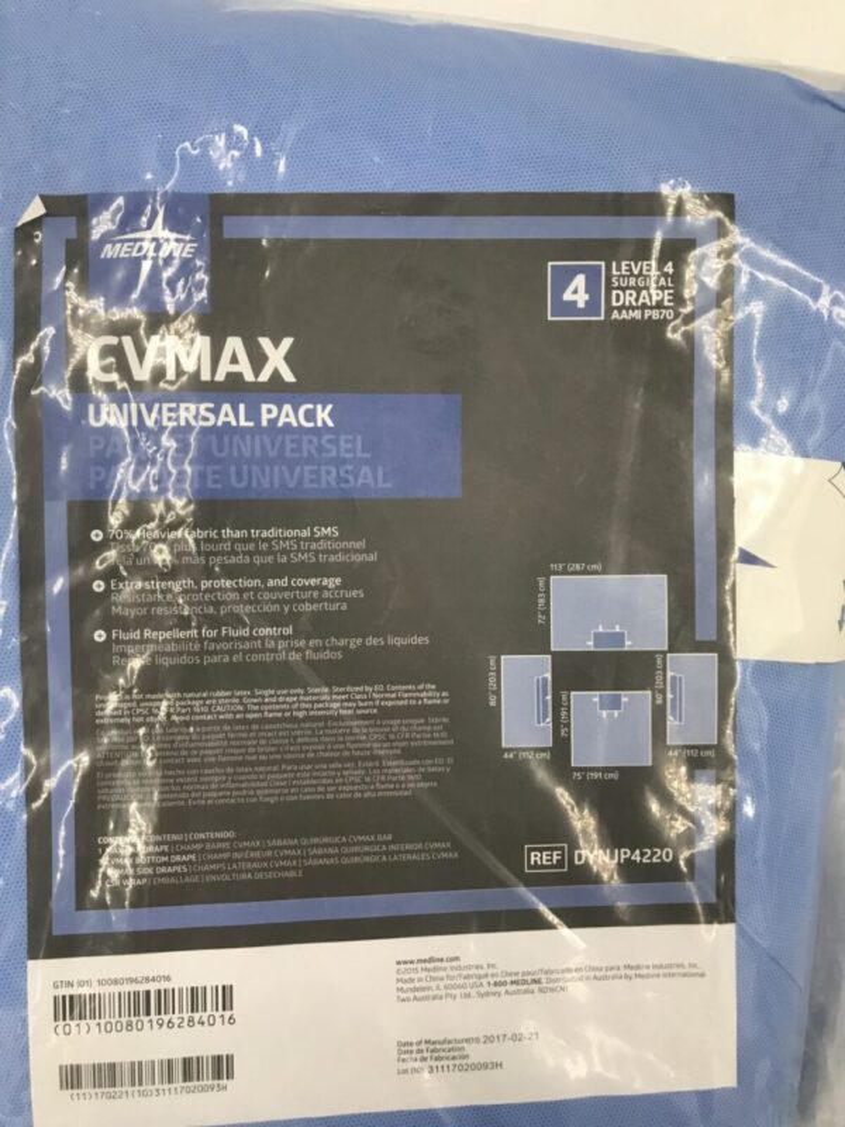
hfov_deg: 49.7
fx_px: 911
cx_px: 422
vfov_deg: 63.4
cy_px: 564
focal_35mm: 28
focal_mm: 3.99
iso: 32
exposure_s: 1/30
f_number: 1.8
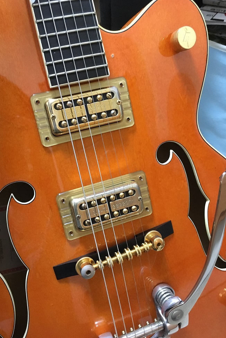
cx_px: 98
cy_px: 169
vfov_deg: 60.3
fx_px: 292
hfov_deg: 42.2
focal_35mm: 31
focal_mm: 4.15
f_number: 2.2
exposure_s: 1/15
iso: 250
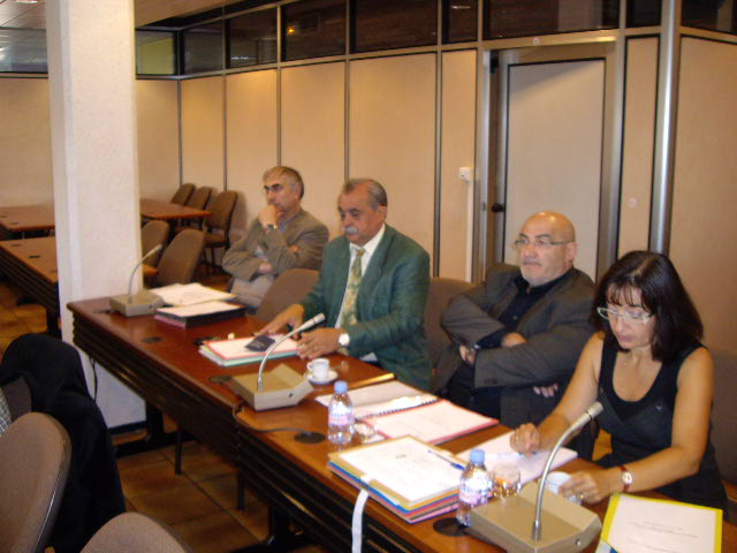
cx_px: 368
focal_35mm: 38
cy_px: 276
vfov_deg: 37.7
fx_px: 809
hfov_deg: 49.0
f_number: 2.7
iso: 200
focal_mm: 6.2
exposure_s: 1/40
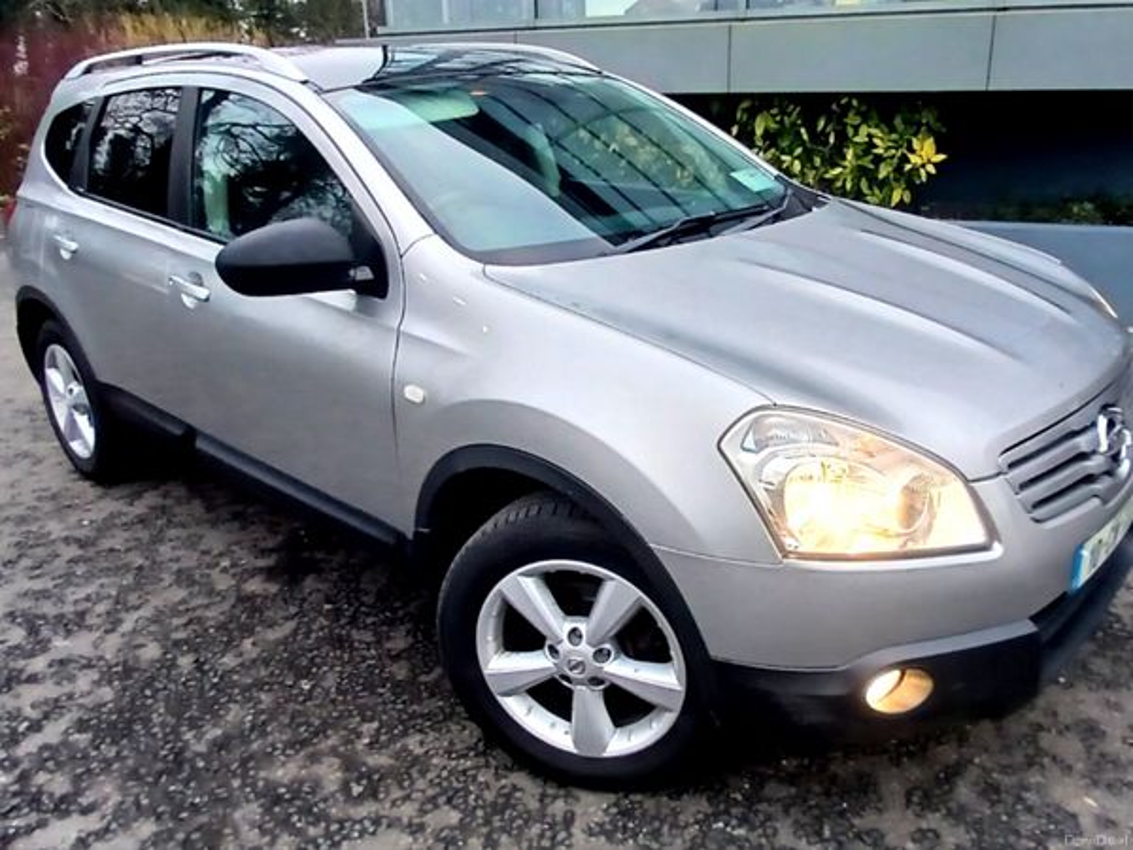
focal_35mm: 17
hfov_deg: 91.0
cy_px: 425
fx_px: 556
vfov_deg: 74.7
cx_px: 566
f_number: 2.2
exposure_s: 1/60.2
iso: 80
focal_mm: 1.4
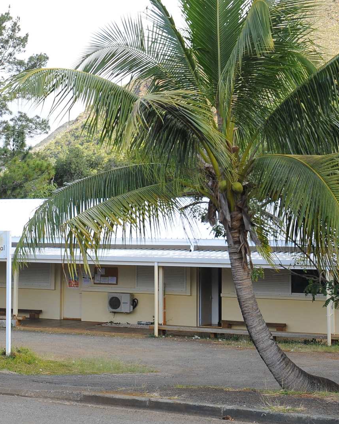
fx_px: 878
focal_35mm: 70
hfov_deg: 21.6
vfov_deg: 27.1
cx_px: 80
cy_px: 162
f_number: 10
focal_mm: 32
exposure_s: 1/200
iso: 640
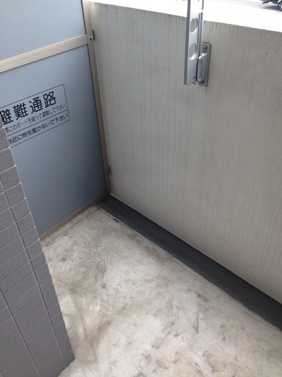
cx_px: 141
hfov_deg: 42.9
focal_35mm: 33
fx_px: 358
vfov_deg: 55.4
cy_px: 188
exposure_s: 1/128
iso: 50
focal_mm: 4.12
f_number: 2.4
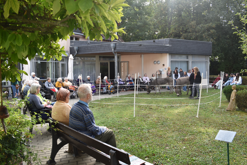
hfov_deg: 61.9
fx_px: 206
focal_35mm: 30
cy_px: 82
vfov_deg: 43.6
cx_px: 124
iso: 100
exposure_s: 1/125
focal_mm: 20
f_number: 5.6
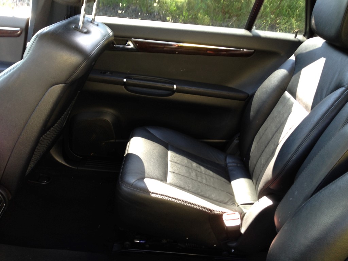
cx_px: 174
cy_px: 130
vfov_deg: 42.9
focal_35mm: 33
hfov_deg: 55.4
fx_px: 332
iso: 50
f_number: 2.4
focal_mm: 4.12
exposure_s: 1/30
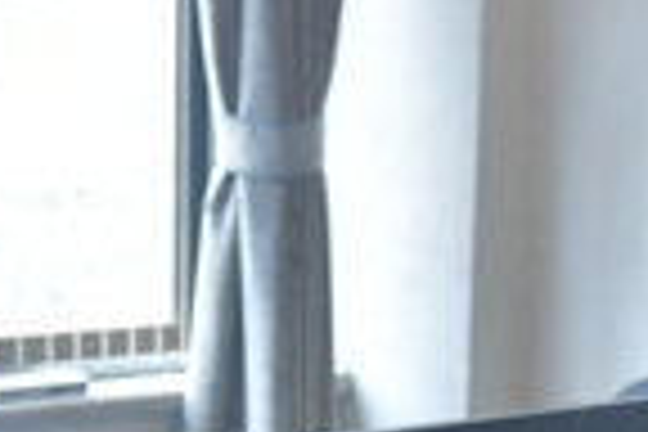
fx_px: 2250
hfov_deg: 16.4
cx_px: 274
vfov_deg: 10.5
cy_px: 709
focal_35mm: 125
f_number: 4.5
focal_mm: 30
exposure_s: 1/80
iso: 400
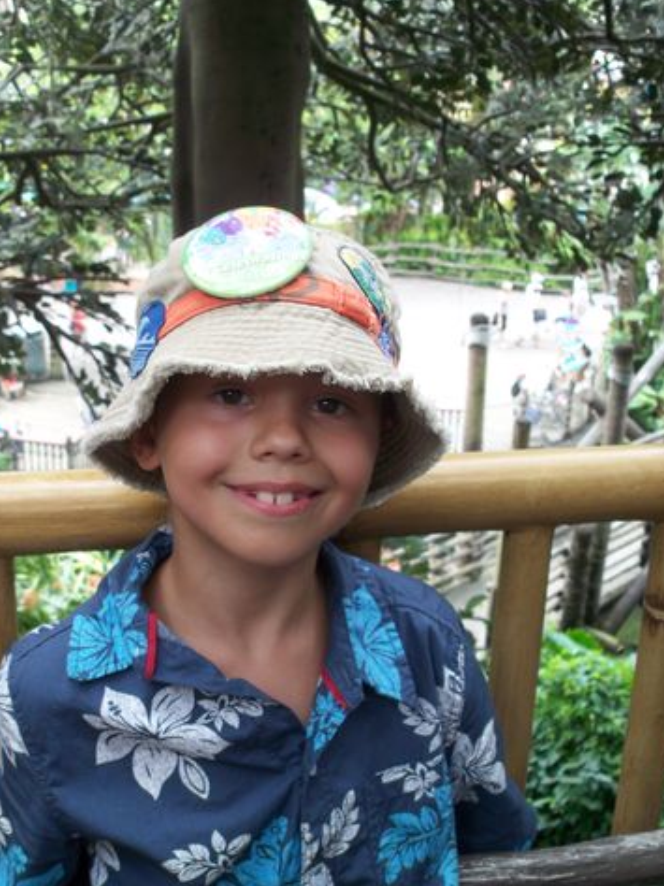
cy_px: 439
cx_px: 226
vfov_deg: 38.2
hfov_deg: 28.9
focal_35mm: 50
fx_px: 1280
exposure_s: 1/60
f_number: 3.4
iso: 64
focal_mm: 7.9
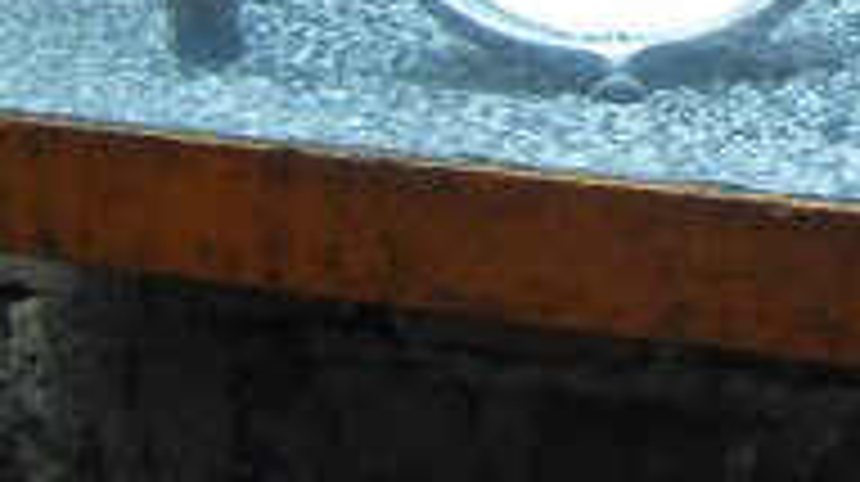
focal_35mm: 167
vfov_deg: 7.0
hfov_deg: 12.6
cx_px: 1040
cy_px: -450
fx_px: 3805
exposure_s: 1/1.43
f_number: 3.5
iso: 80
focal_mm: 6.6
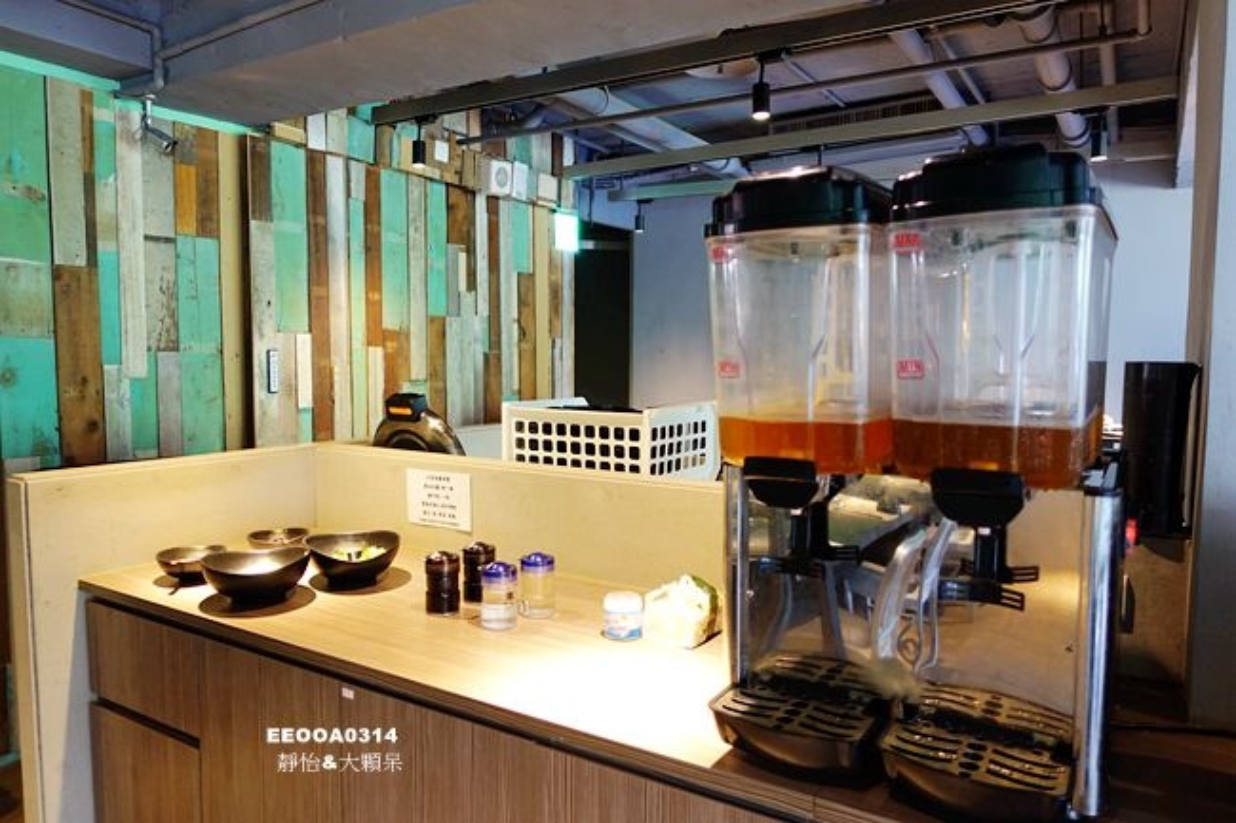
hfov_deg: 73.8
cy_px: 412
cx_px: 618
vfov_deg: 53.1
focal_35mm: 24
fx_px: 824
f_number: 1.8
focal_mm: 8.8
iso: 500
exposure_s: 1/30
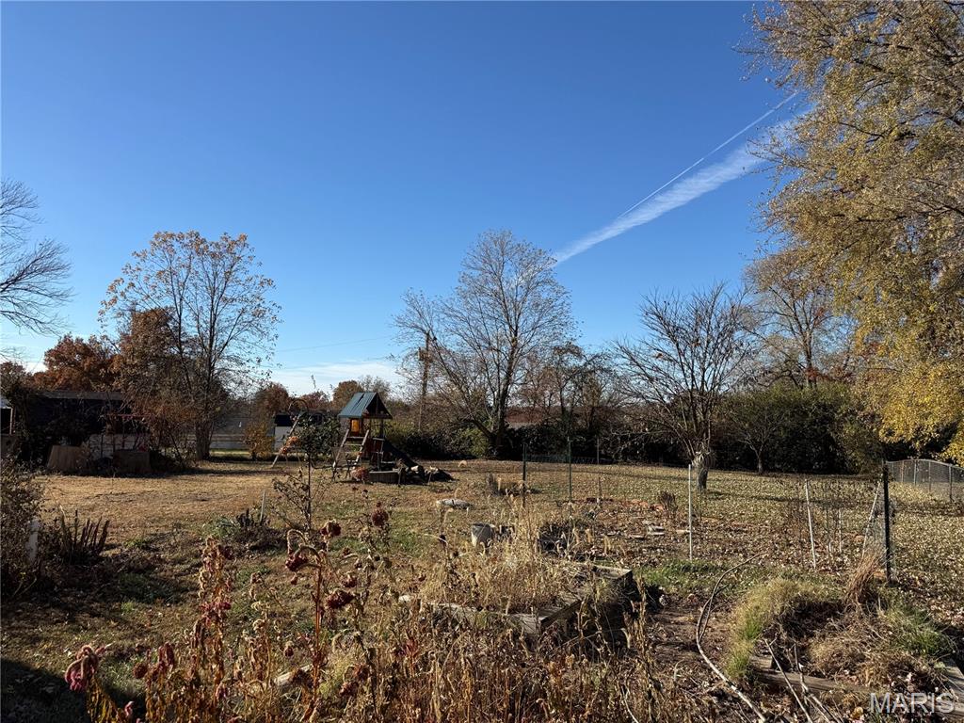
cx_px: 482
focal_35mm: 24
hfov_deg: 71.6
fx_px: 668
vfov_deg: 56.8
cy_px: 362
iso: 80
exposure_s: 1/4405
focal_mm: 6.76
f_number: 1.78
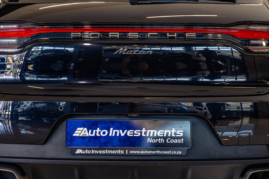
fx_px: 560
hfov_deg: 27.0
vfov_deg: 18.2
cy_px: 90
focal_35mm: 75
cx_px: 134
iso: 1600
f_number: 5.6
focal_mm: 75
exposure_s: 1/200
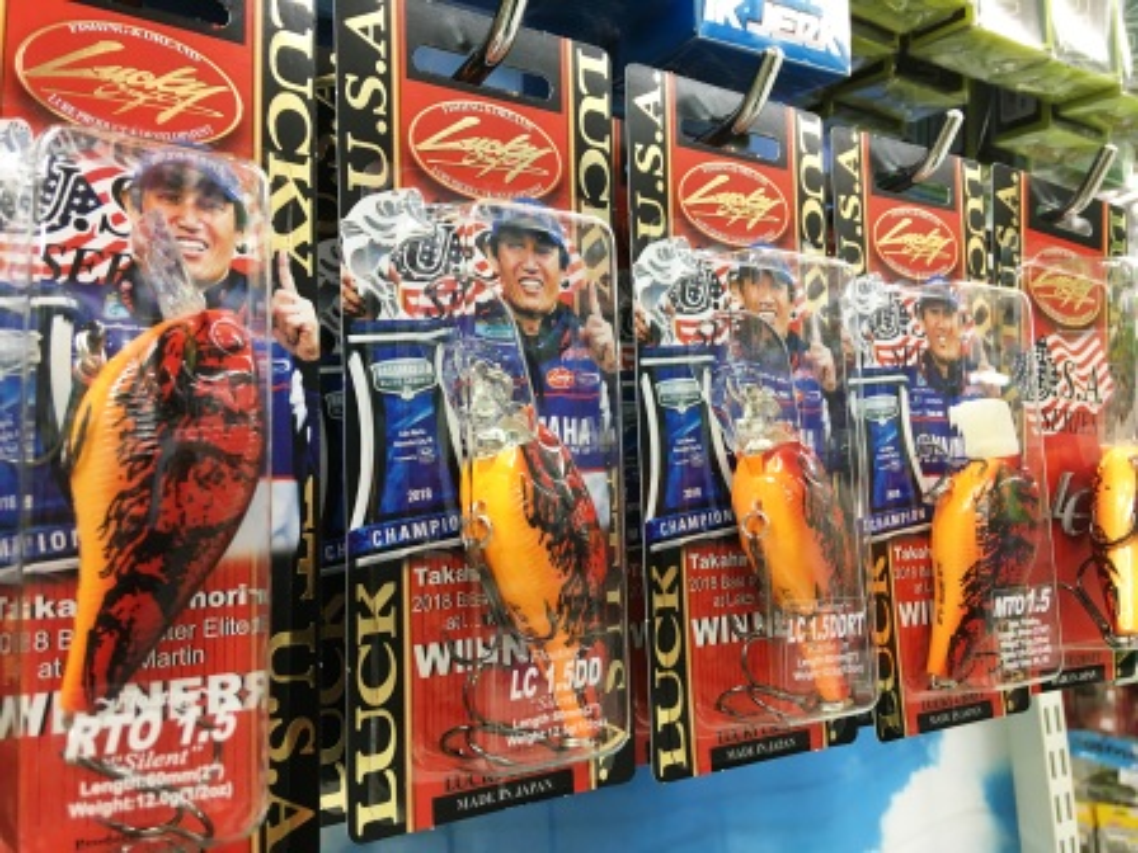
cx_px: 569
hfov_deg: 61.7
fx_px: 953
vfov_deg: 48.2
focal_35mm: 29
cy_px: 426
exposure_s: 1/33
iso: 80
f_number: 2.2
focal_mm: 4.15
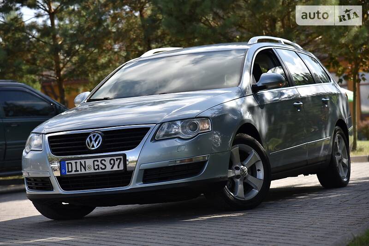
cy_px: 123
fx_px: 1148
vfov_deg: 12.2
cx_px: 184
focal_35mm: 112
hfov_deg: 18.3
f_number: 5.6
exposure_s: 1/500
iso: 200
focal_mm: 112
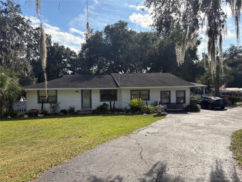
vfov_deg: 53.1
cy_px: 91
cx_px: 121
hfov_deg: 67.3
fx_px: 182
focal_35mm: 26
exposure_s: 1/2538
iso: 50
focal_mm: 5.96
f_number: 1.6
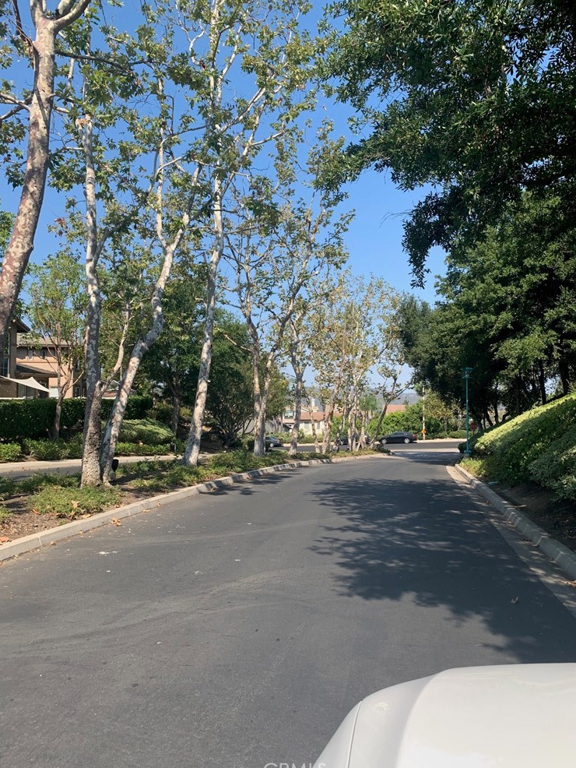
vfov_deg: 65.3
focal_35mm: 27
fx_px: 599
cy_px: 382
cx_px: 292
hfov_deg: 51.4
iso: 25
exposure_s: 1/1250
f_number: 1.8
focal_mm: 4.25
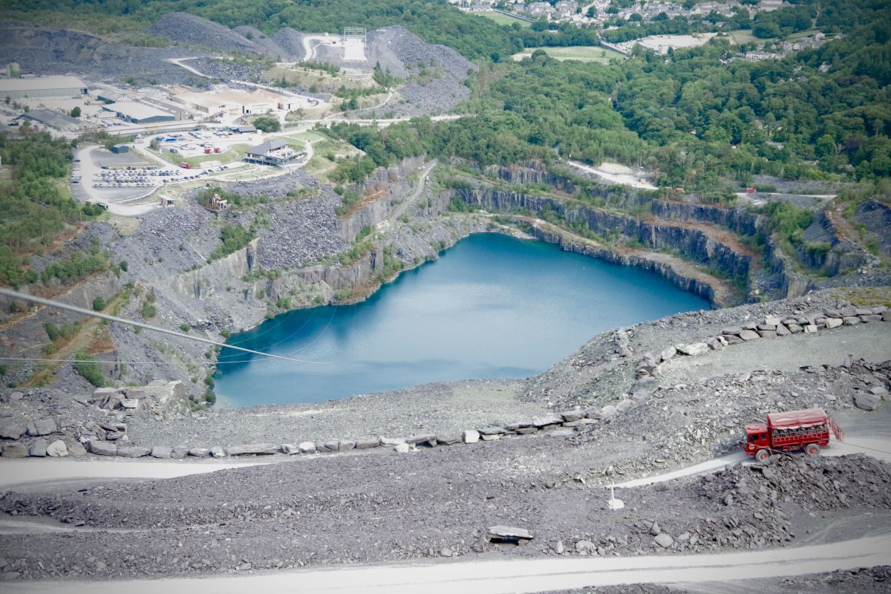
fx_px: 1782
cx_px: 446
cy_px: 297
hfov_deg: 28.1
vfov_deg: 18.9
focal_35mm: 72
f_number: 4.5
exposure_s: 1/2000
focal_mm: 48
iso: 1600
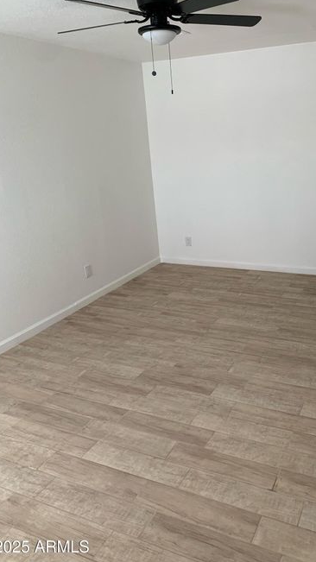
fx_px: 432
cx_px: 208
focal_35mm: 29
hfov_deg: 39.7
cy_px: 285
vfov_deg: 66.1
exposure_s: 1/60
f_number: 1.8
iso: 64
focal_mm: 4.25
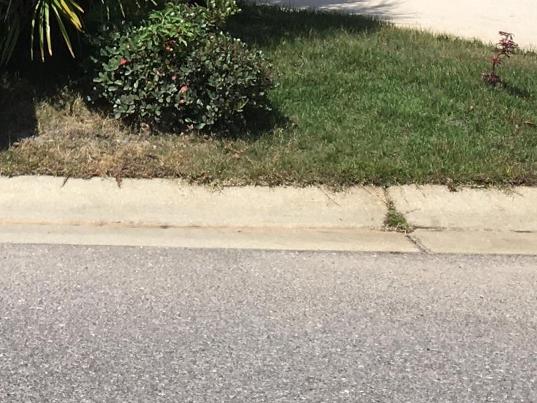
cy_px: -278
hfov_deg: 17.7
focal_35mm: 109
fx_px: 1691
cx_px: 15
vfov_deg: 12.6
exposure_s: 1/1425
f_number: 2.2
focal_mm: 4.15
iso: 25
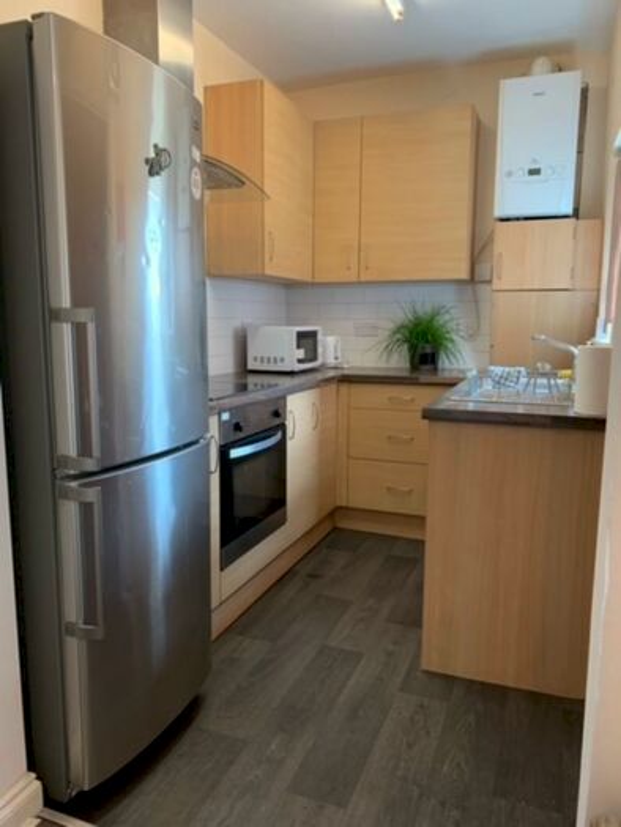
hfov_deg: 53.1
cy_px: 414
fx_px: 622
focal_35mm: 26
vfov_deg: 67.3
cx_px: 310
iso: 200
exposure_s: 1/60
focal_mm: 4.25
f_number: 1.8
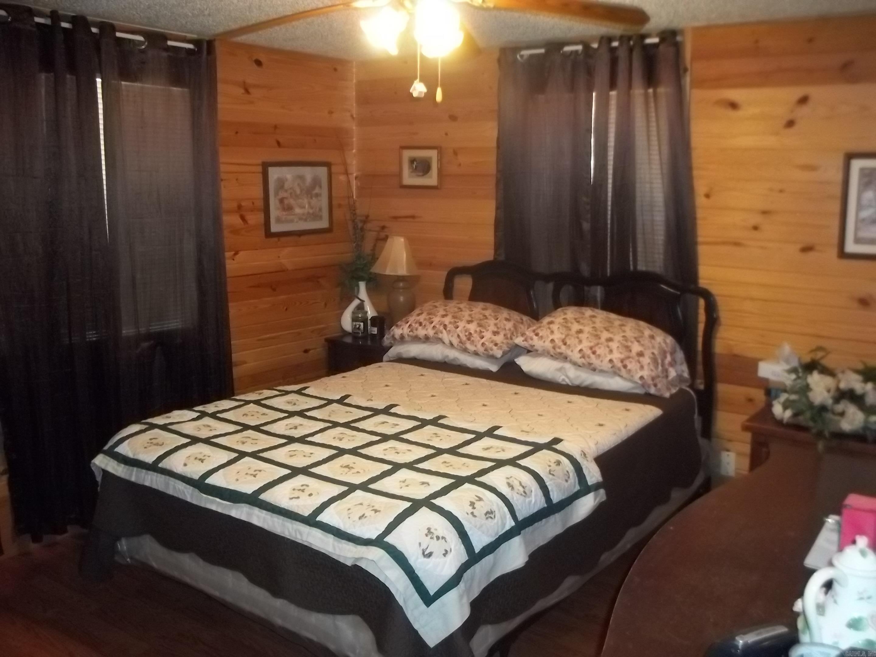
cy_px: 328
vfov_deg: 42.9
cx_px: 438
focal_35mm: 33
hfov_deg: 55.4
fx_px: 835
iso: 320
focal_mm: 5.9
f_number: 3.3
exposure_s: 1/30
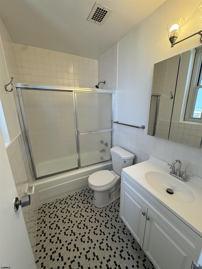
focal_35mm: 14
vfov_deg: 102.1
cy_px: 134
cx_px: 101
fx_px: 109
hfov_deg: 85.7
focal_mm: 2.22
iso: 64
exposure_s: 1/99
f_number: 2.2
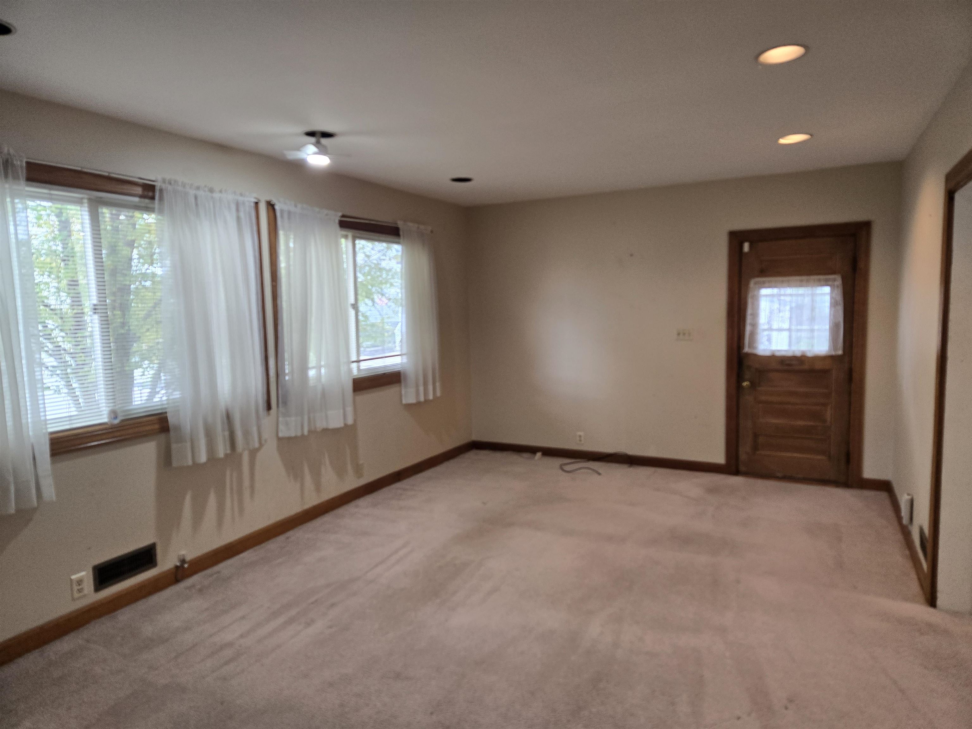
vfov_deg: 58.9
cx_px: 486
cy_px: 364
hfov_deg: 73.9
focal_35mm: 23
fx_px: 646
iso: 160
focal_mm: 5.4
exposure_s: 1/120
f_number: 1.8
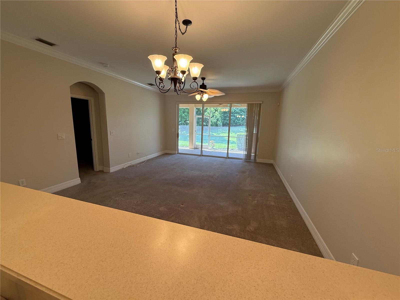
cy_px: 150
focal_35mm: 14
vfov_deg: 85.7
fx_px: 162
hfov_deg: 102.1
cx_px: 200
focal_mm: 2.22
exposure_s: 1/120
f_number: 2.2
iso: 160
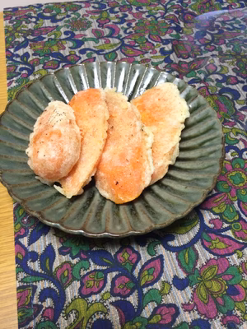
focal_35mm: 31
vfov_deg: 58.4
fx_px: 295
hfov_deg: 45.4
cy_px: 164
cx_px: 124
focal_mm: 3.3
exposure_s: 1/30
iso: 100
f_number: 2.4
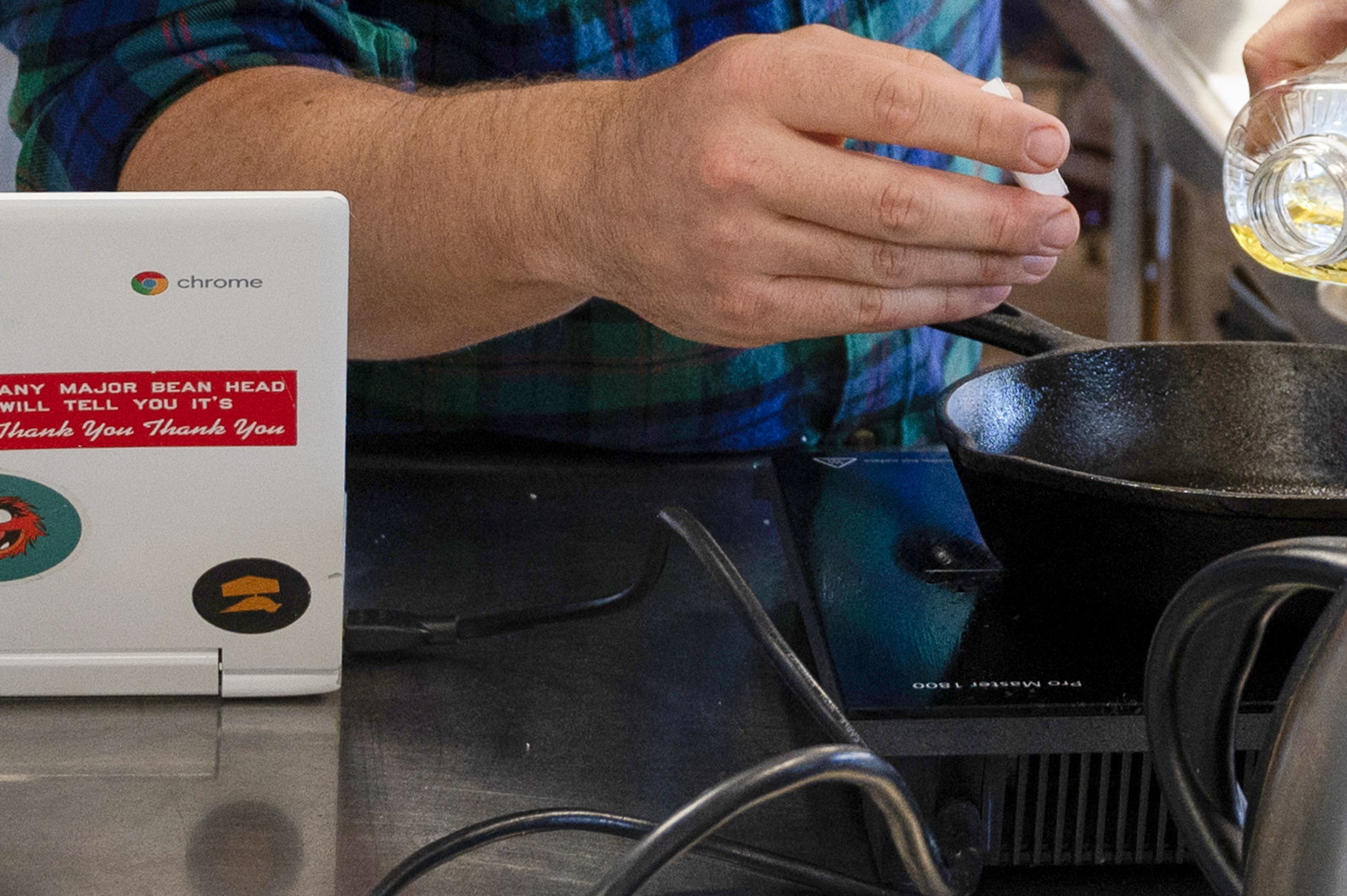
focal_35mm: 122
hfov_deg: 16.2
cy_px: -197
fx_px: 4557
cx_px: 1606
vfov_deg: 11.0
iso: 1000
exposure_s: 1/50
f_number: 5
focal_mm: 32.5
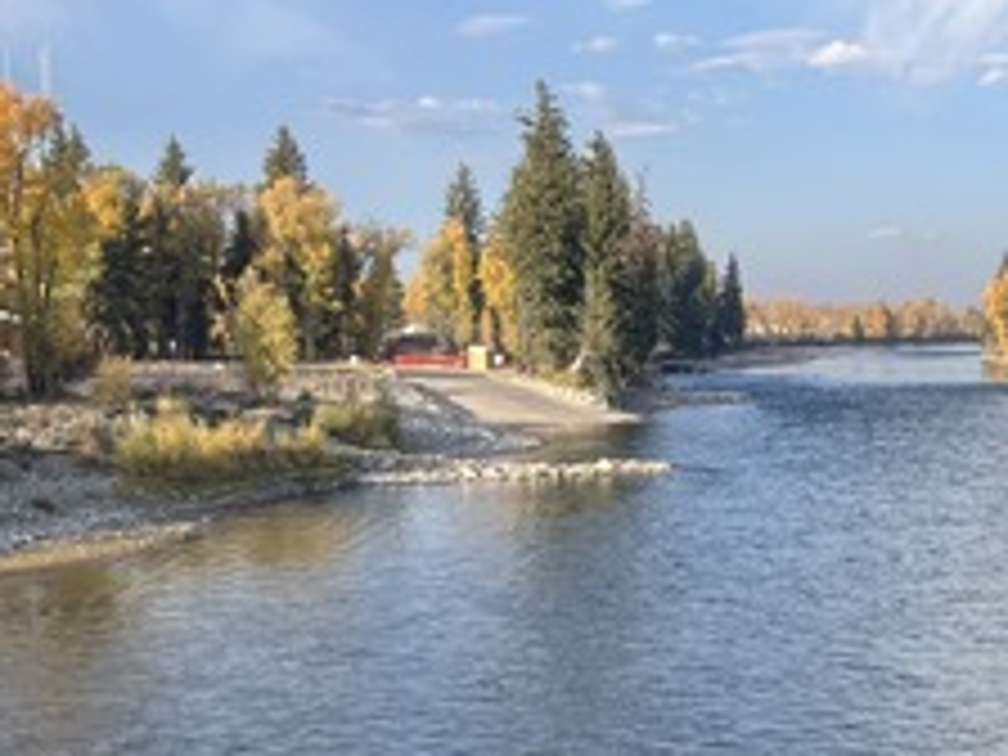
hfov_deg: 30.7
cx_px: 1022
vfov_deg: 24.6
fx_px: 1689
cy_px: 650
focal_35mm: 58
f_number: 1.6
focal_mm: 5.1
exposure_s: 1/1558
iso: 50
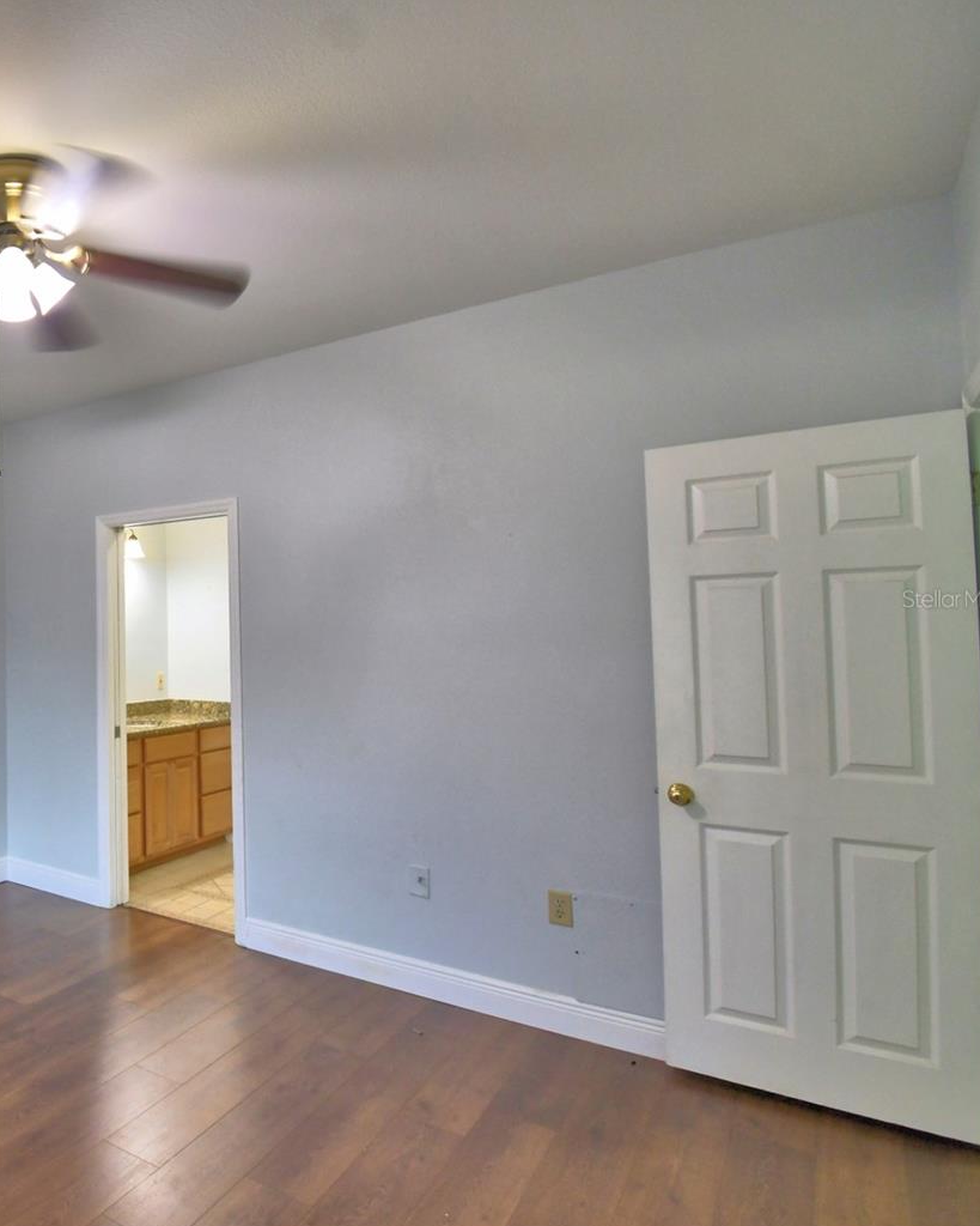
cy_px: 599
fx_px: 798
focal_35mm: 22
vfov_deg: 75.0
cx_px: 51
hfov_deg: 53.0
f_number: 4.5
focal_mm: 10
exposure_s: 1/30
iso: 450
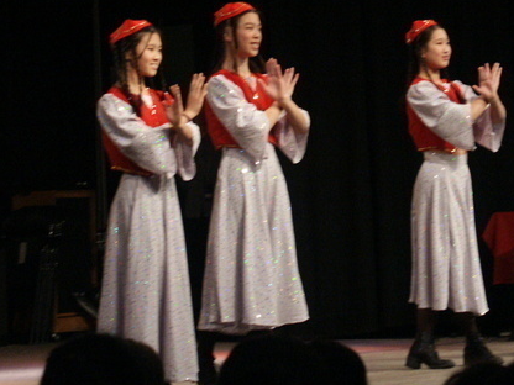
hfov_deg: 8.6
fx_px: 3430
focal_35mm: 231
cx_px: 411
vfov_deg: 6.4
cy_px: 27
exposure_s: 1/45
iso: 200
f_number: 3.5
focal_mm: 29.79
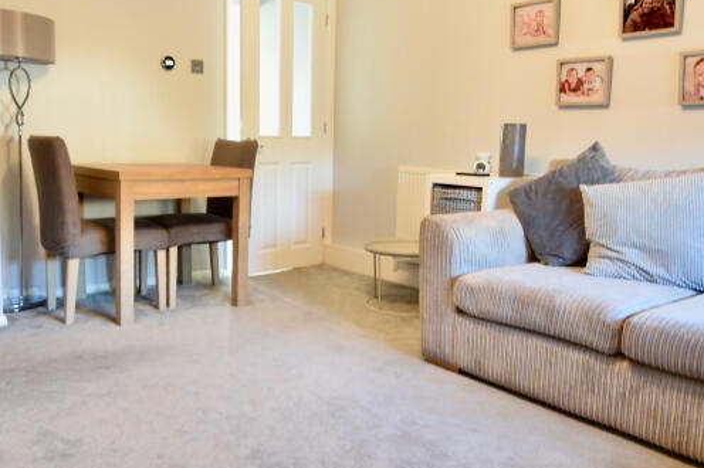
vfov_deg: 42.2
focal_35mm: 31
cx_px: 329
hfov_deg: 60.3
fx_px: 606
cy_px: 213
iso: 800
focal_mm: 10
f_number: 4.5
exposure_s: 1/15
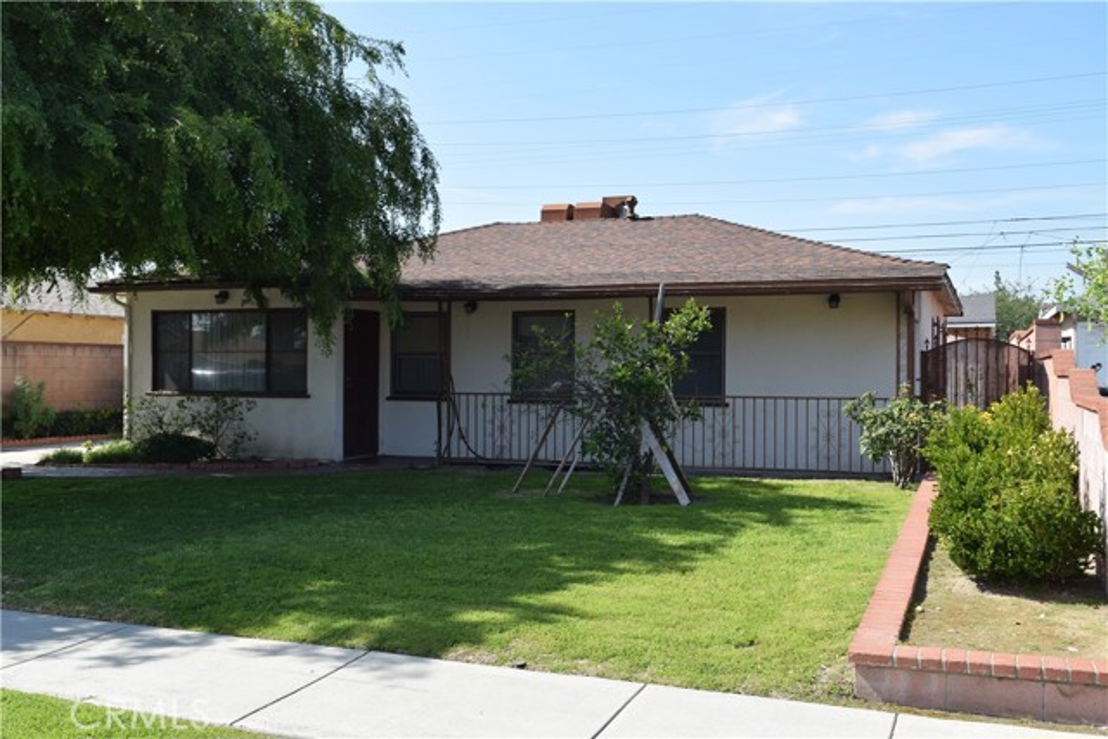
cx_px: 554
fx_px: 1108
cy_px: 370
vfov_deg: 36.9
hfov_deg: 53.1
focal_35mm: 36
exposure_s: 1/200
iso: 100
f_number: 7.1
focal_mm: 24
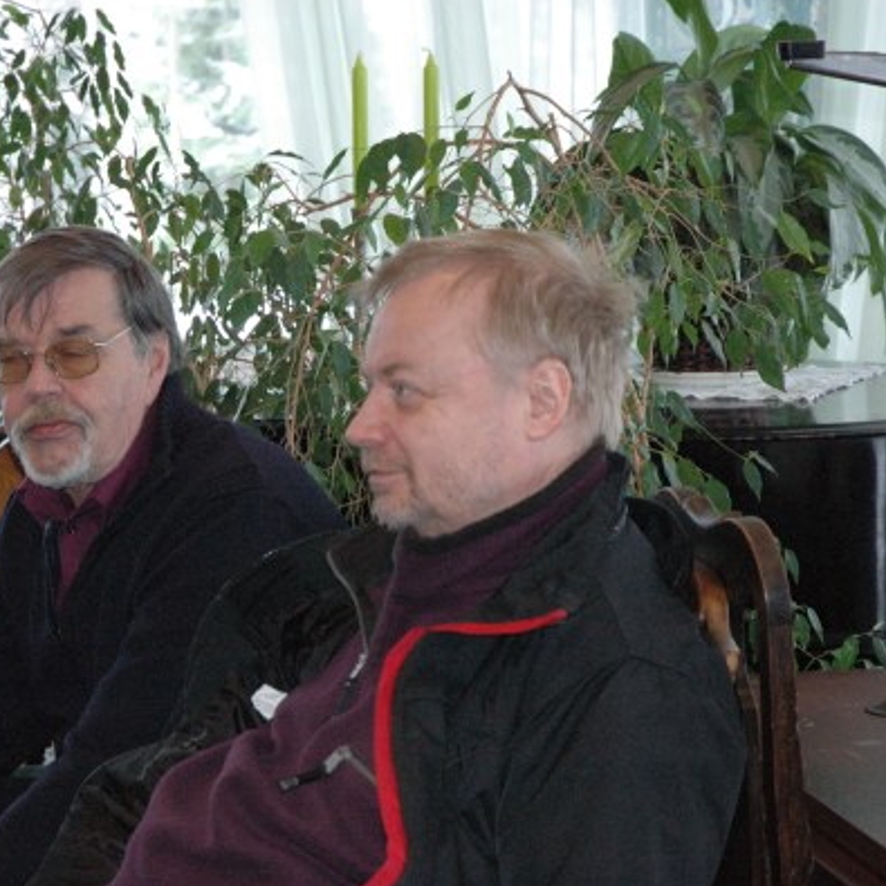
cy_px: 444
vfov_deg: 17.2
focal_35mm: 101
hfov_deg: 17.2
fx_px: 2925
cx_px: 289
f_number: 5
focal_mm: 52
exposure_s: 1/60
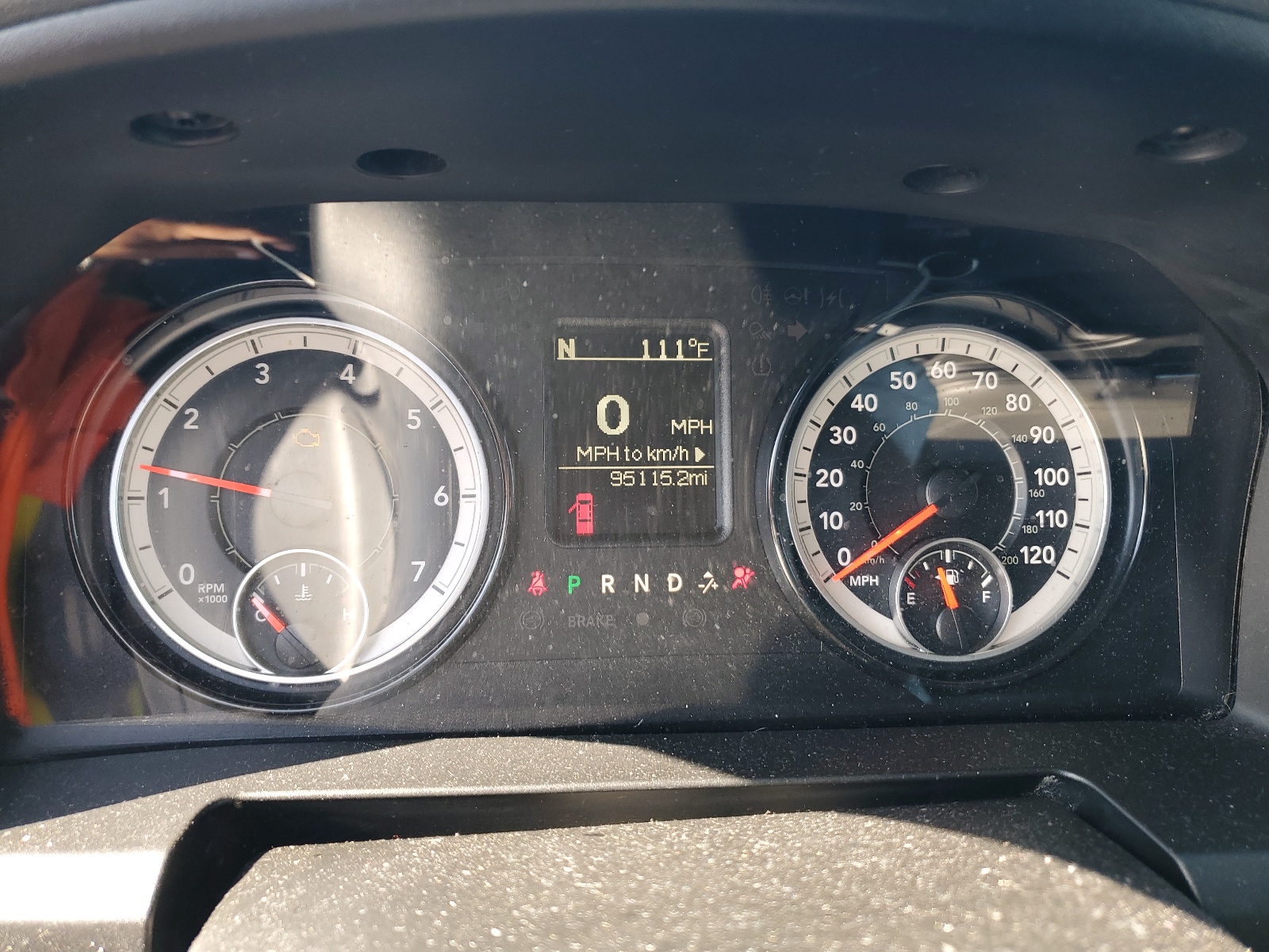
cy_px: 476
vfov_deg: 53.1
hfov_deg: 67.3
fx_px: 953
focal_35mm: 26
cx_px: 634
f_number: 1.5
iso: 51
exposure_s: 1/120
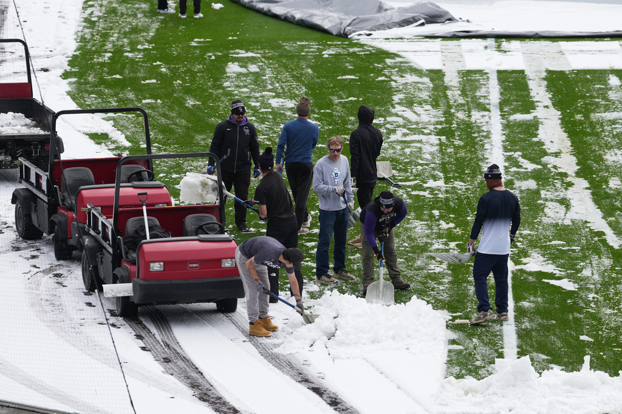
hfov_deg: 8.7
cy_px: 207
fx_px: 4093
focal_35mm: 237
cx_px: 311
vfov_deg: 5.8
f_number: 3.2
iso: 200
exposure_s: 1/2000
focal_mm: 158
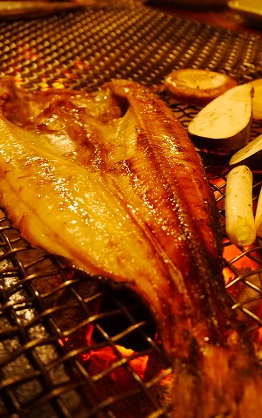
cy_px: 208
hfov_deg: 30.3
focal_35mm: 40
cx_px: 247
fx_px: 456
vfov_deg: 49.2
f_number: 3.5
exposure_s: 1/25
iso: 1600
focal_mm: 14
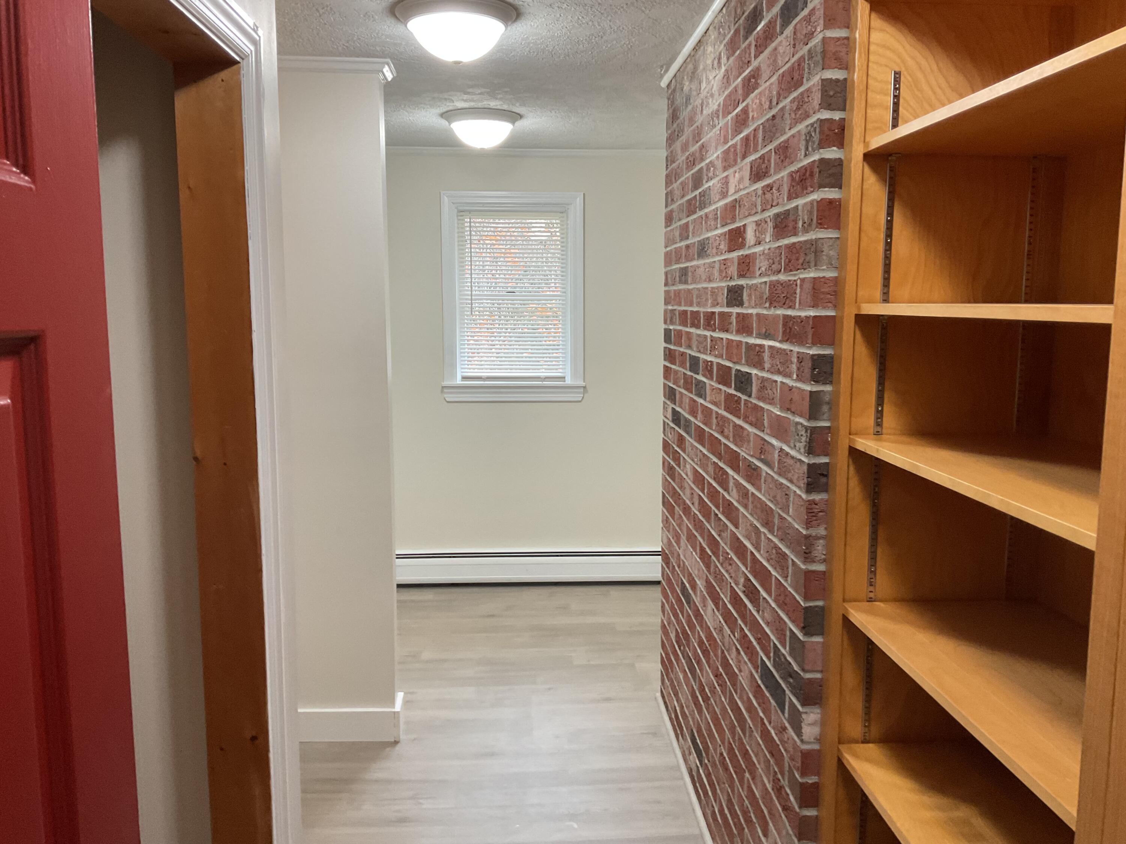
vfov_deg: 48.2
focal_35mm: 29
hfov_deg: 61.7
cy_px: 422
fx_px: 943
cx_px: 563
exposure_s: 1/60
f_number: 1.8
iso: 100
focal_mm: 3
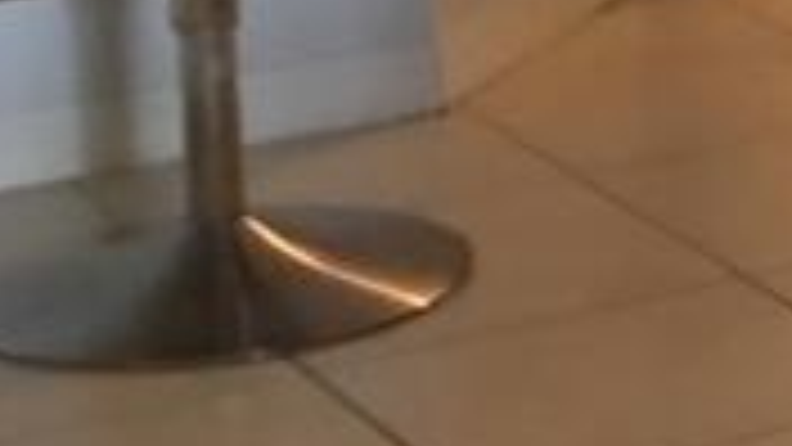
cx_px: 2142
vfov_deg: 6.5
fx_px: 3864
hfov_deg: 9.7
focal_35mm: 184
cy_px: -324
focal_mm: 4.15
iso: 80
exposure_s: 1/10
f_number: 2.2
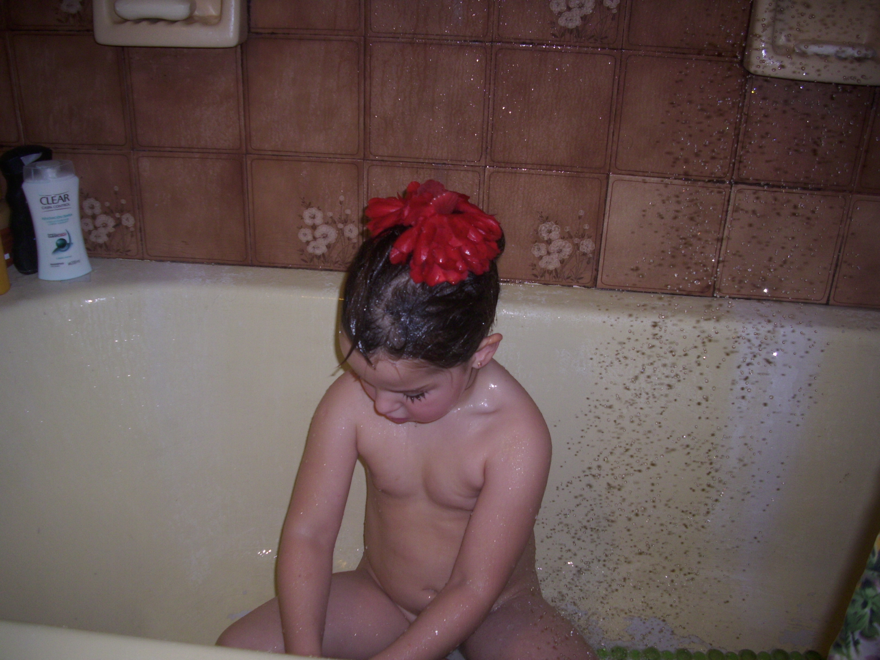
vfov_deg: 45.4
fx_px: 788
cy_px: 330
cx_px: 440
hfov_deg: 58.4
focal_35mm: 31
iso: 50
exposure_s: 1/30
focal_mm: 6.2
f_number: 2.8
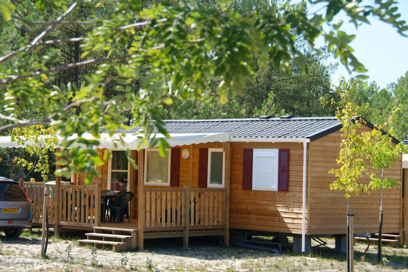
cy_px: 136
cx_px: 204
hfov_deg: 23.4
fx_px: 986
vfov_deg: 15.7
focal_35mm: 87
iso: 200
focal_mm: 58
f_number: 6.7
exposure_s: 1/180
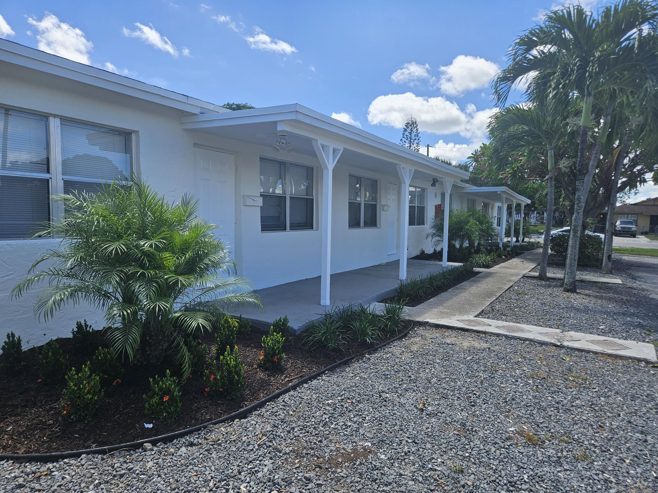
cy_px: 246
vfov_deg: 58.9
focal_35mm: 23
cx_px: 329
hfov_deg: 73.9
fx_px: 437
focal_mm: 5.4
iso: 25
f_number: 1.8
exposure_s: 1/1027
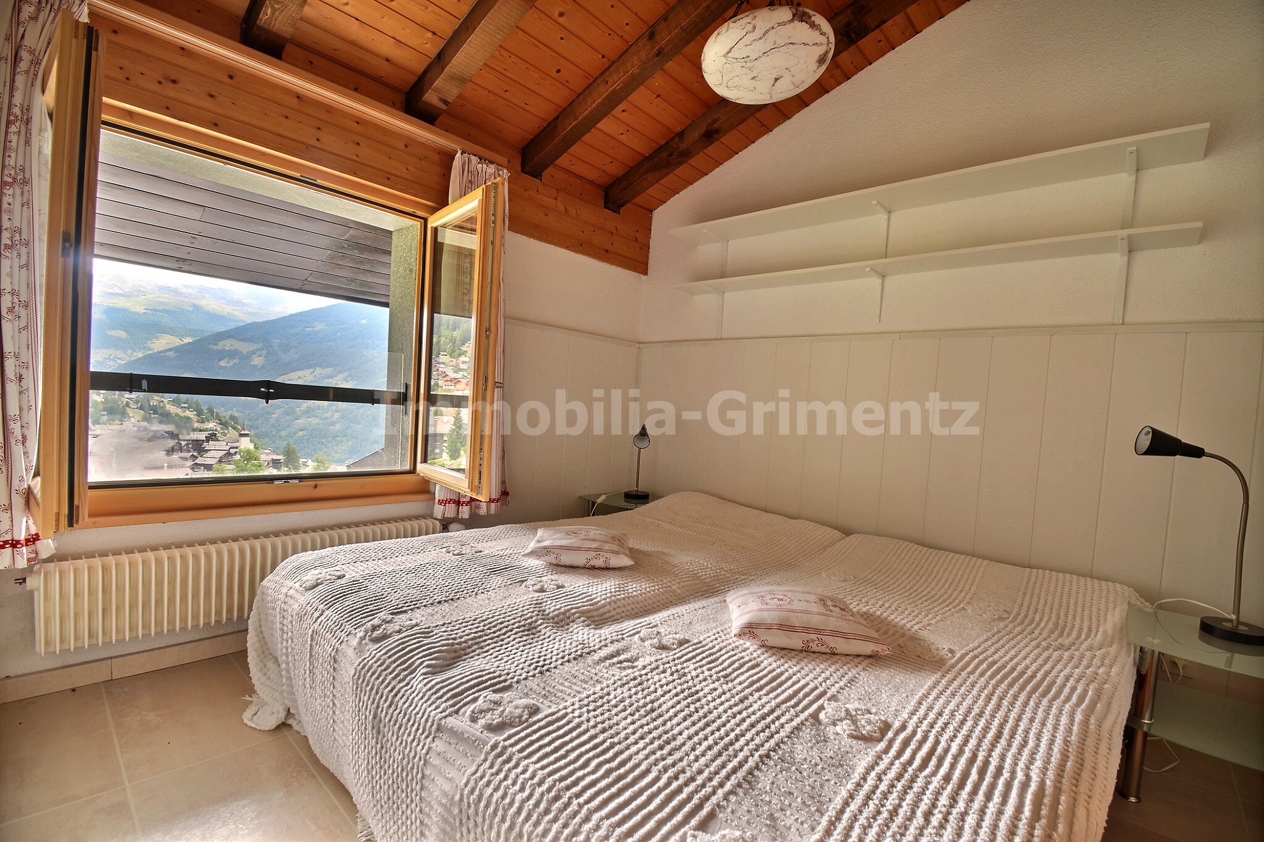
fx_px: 527
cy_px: 421
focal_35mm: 15
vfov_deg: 77.3
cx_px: 632
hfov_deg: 100.4
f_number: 9
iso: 400
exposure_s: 1/2
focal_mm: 10
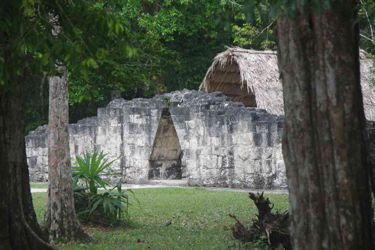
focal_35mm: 52
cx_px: 188
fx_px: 547
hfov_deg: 37.9
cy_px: 125
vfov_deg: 25.8
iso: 800
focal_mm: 35
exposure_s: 1/60
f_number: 6.3
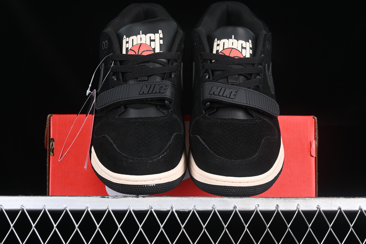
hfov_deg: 27.0
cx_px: 183
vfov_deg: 18.2
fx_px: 762
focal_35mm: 75
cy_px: 122
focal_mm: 50
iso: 160
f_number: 6.3
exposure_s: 1/60
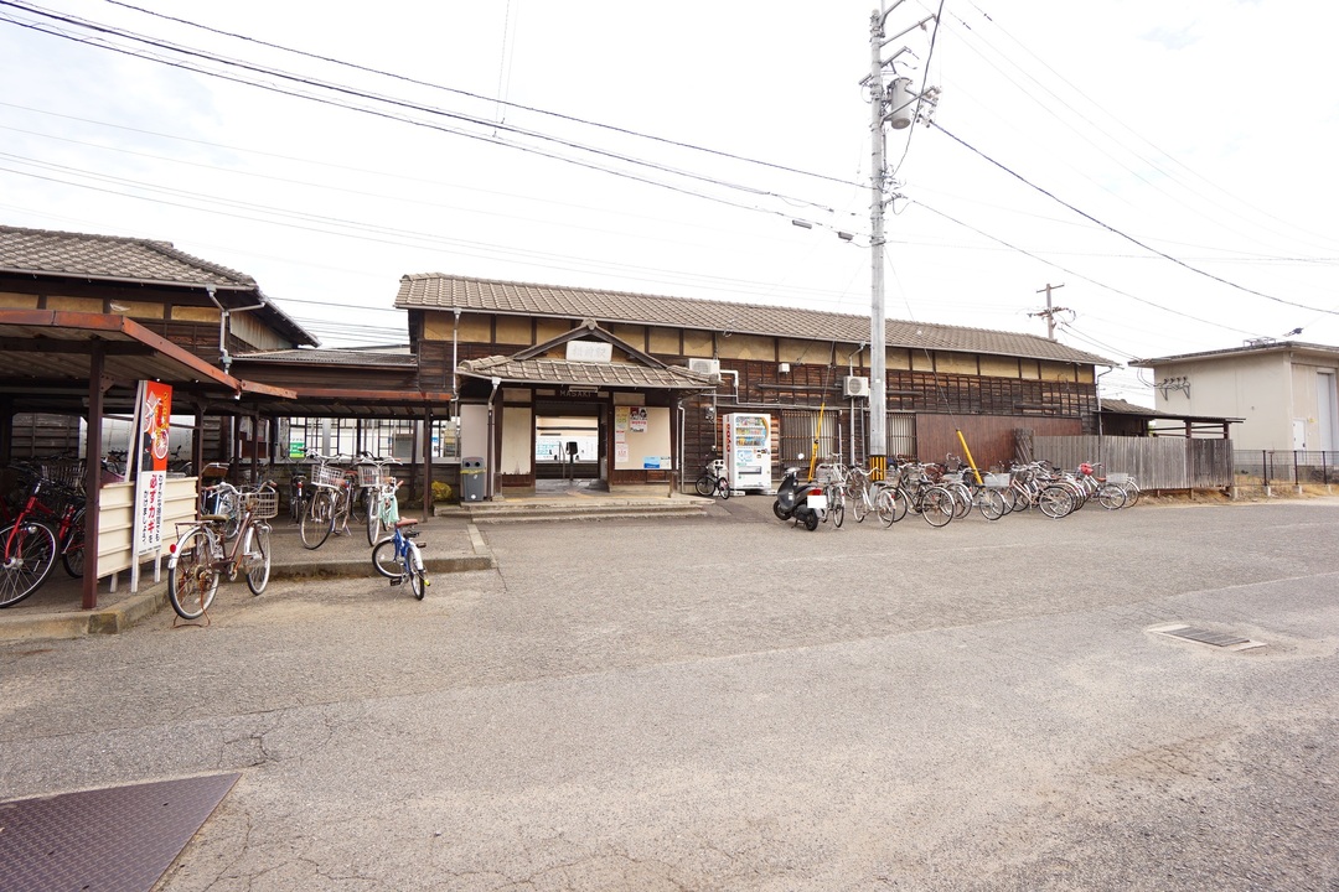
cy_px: 446
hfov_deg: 100.4
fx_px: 558
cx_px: 670
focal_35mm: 15
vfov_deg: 77.3
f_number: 5.6
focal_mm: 10
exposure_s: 1/200
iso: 100
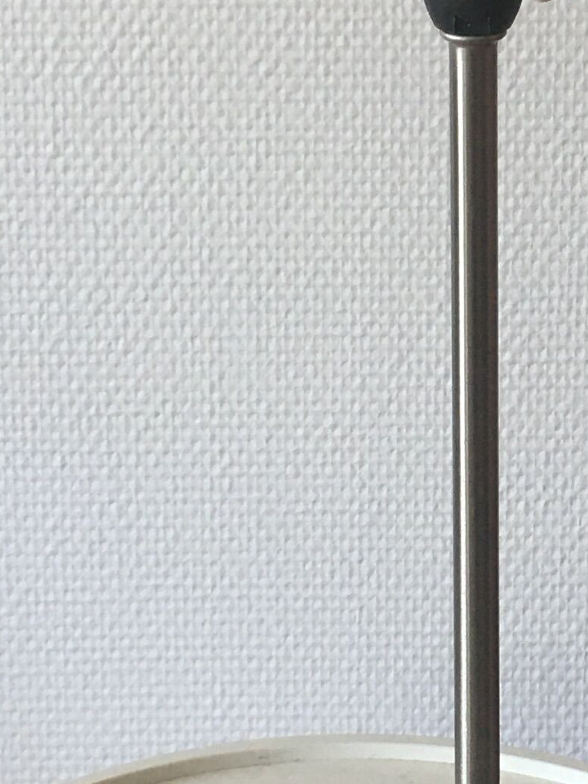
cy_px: 79
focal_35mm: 114
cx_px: 480
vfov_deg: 17.0
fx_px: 2583
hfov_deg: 12.9
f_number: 2.2
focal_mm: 4.15
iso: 50
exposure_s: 1/17
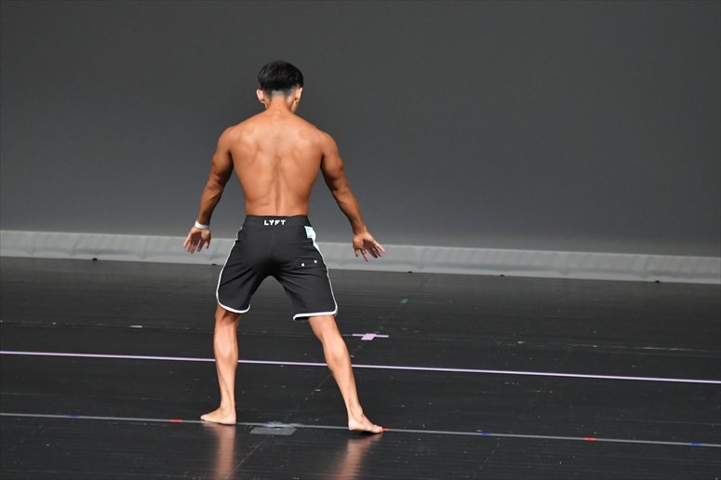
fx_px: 6906
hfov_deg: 6.0
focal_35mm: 345
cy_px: 240
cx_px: 360
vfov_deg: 4.0
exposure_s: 1/400
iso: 4000
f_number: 5.6
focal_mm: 230
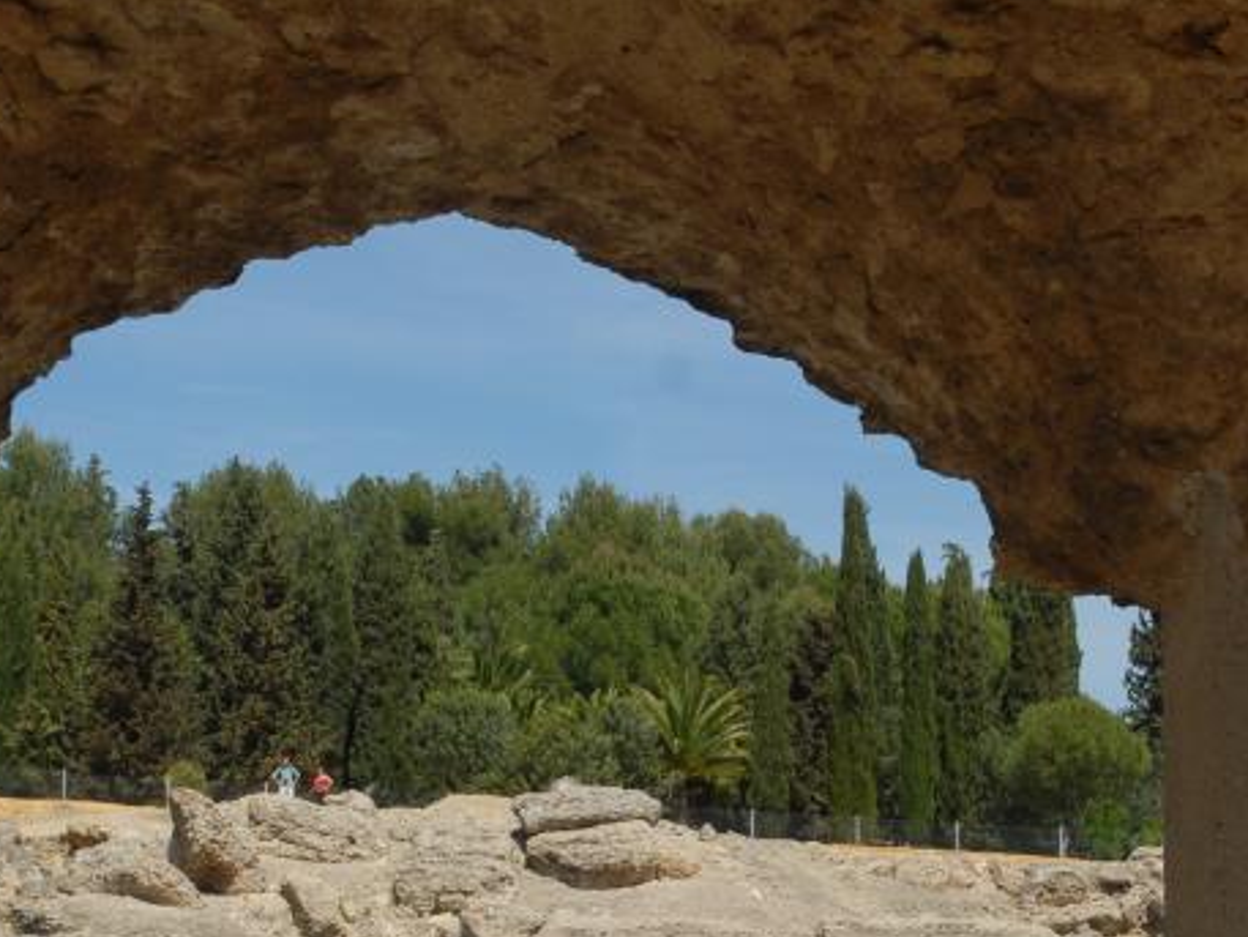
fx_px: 3575
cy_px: 979
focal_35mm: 99
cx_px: 520
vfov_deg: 14.6
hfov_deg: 19.8
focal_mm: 29
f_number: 8
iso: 100
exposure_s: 1/250
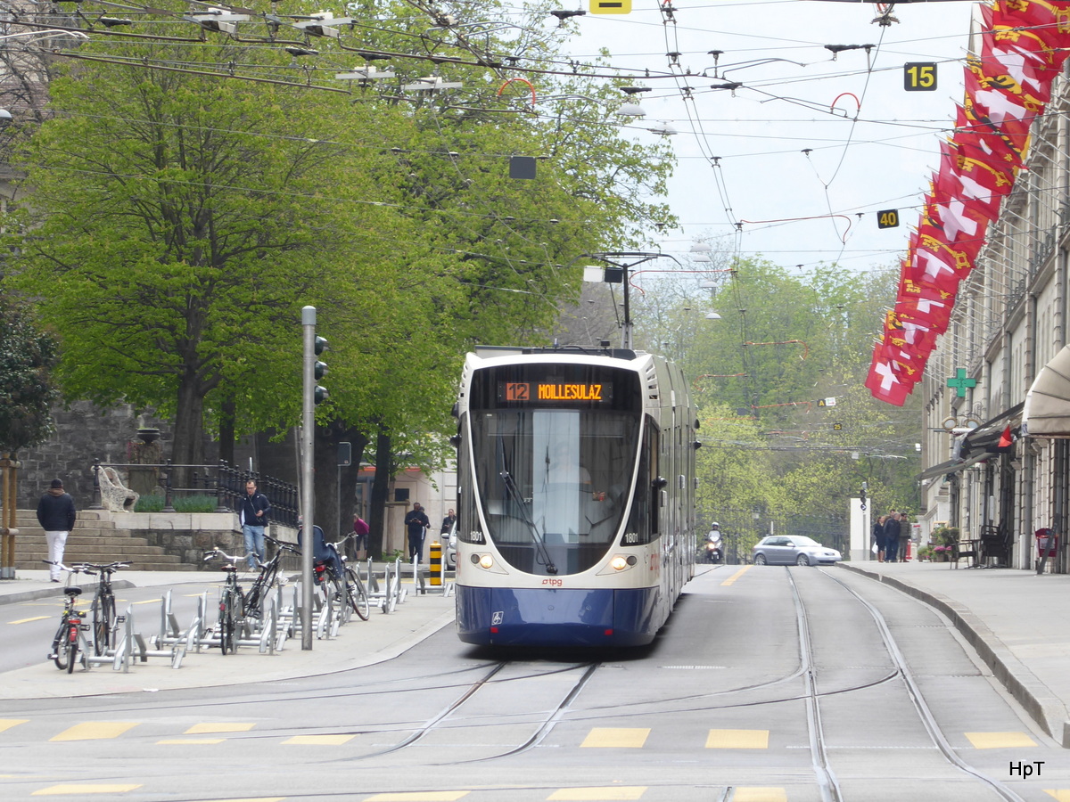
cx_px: 535
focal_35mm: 294
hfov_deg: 6.7
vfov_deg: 5.1
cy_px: 401
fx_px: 9088
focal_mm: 47.5
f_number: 5.6
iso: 80
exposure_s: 1/80
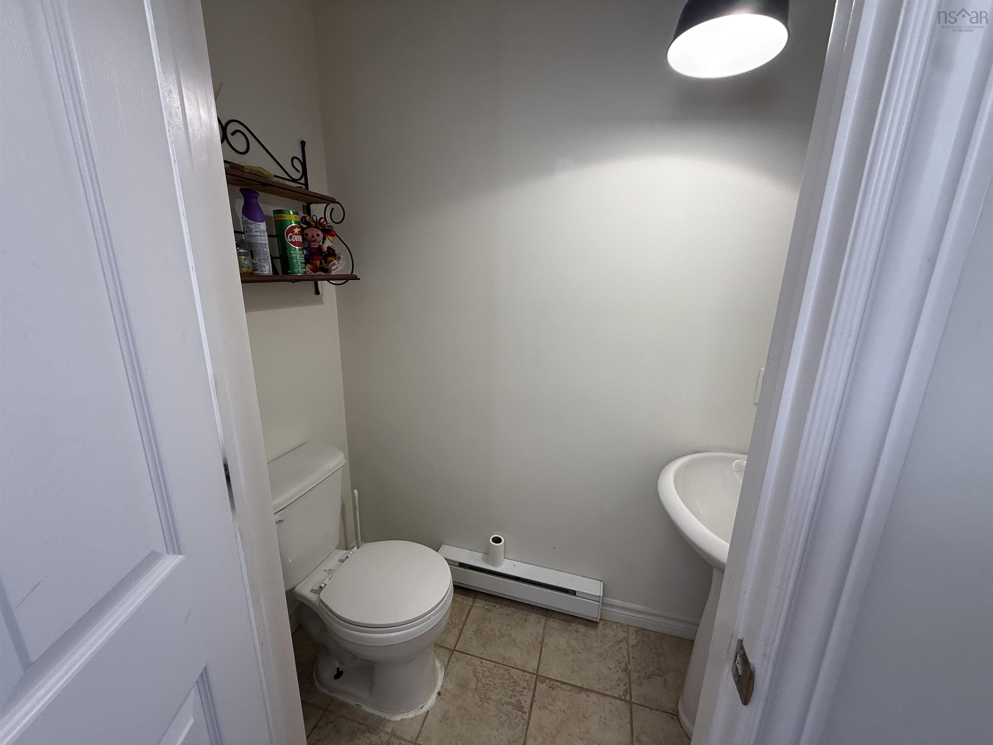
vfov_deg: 85.7
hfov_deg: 102.1
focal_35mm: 14
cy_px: 372
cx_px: 496
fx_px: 402
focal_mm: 2.22
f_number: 2.2
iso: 125
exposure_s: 1/120
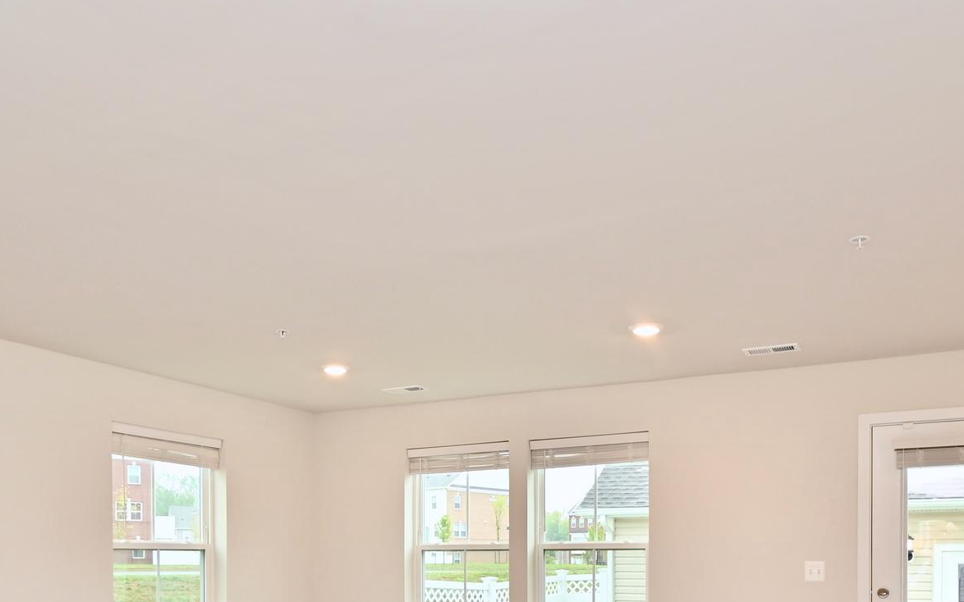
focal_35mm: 32
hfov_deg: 59.6
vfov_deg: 36.9
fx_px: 841
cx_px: 516
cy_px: 543
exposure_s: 1/30
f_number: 7.1
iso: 200
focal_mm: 12
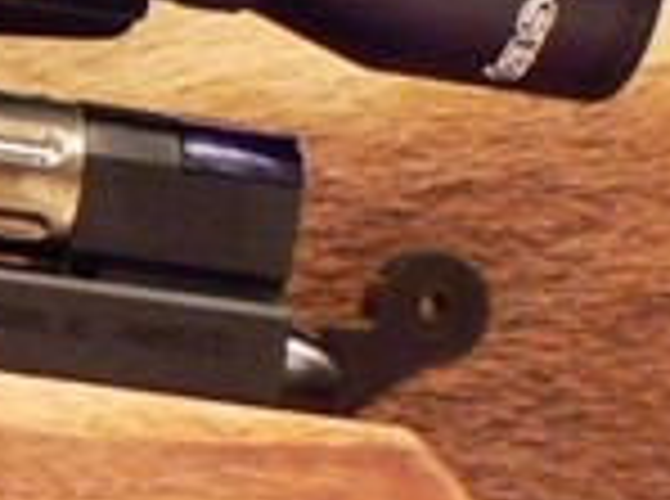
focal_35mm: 155
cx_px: -535
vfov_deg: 9.3
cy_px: 694
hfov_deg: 11.8
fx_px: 2993
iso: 200
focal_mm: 6
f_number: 2.8
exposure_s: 1/2.5
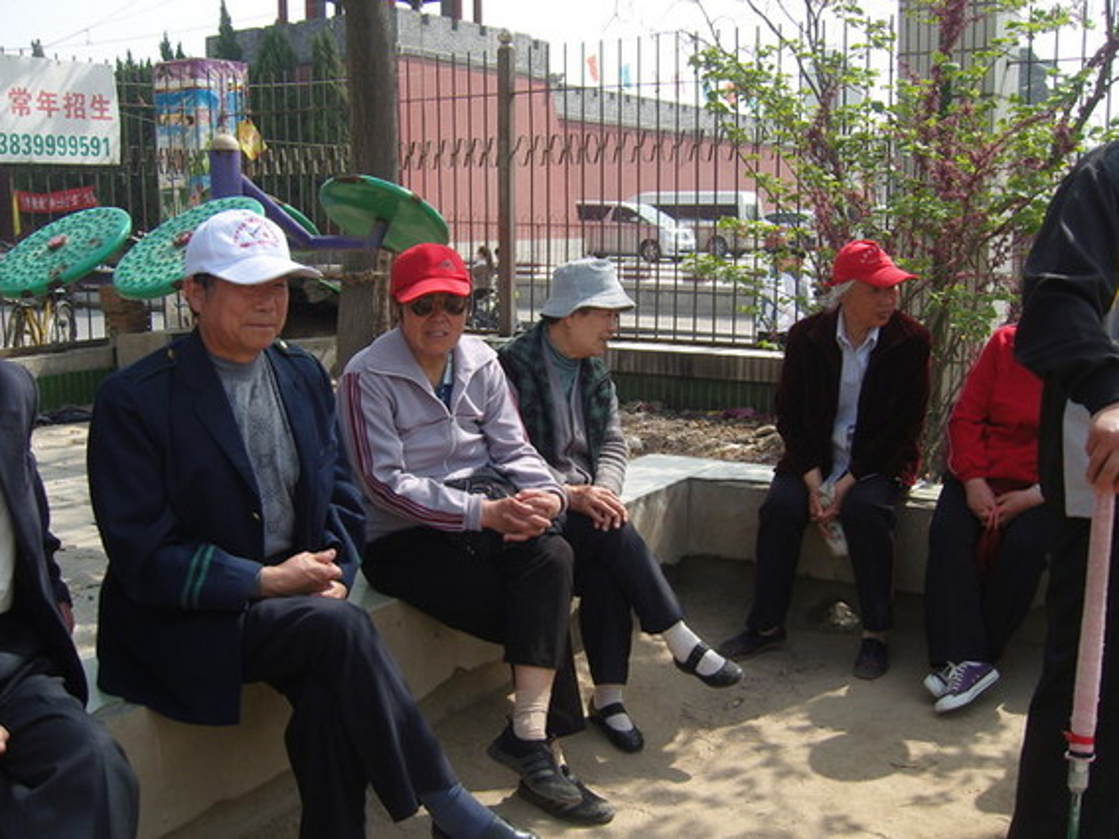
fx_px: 1163
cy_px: 442
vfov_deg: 39.6
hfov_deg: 51.4
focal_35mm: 36
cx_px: 560
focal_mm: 7.3
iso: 100
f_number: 7
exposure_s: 1/160
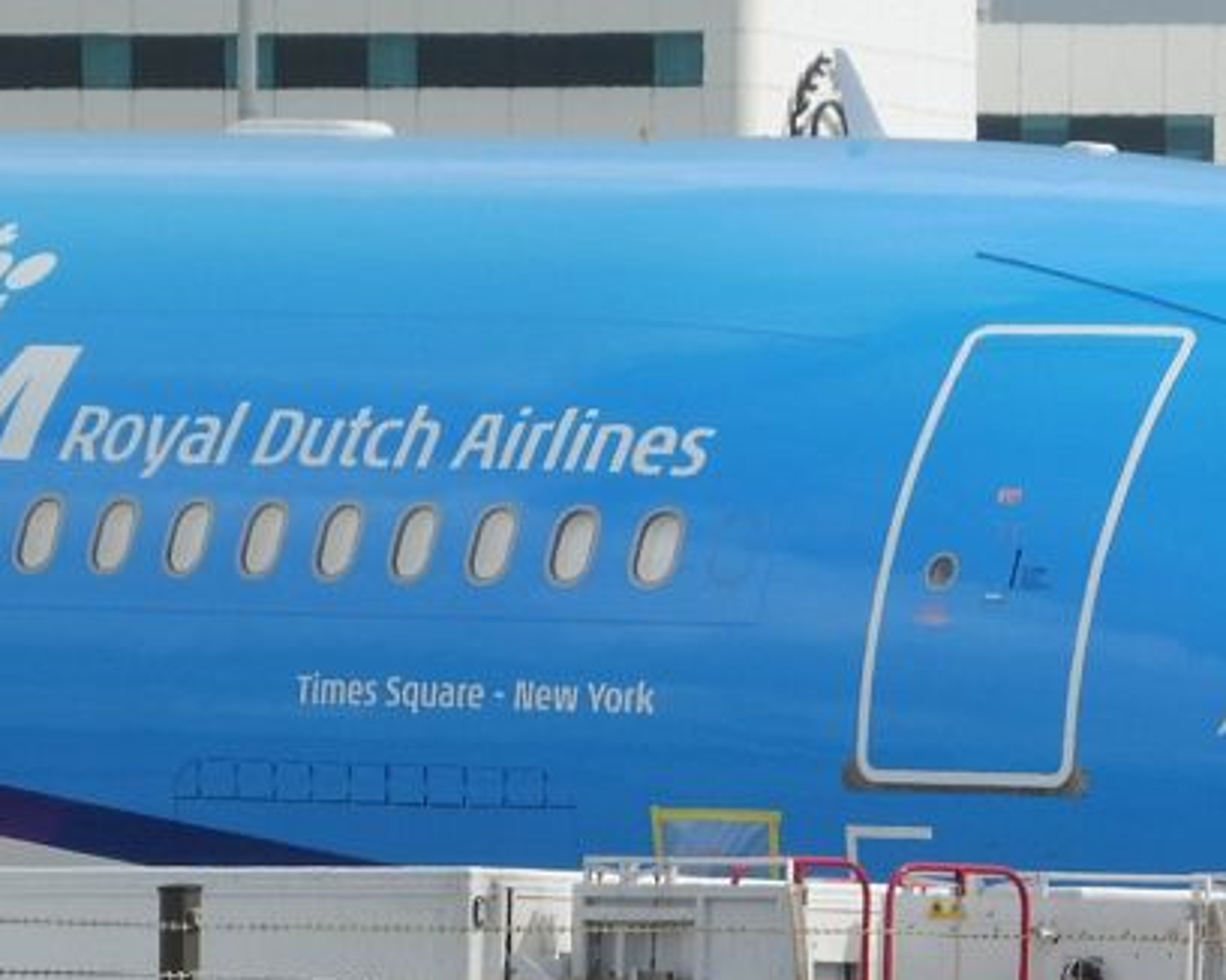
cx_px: 769
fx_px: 29776
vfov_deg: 1.9
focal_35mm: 821
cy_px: 807
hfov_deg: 2.4
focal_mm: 60
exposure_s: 1/500
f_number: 6.3
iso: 100
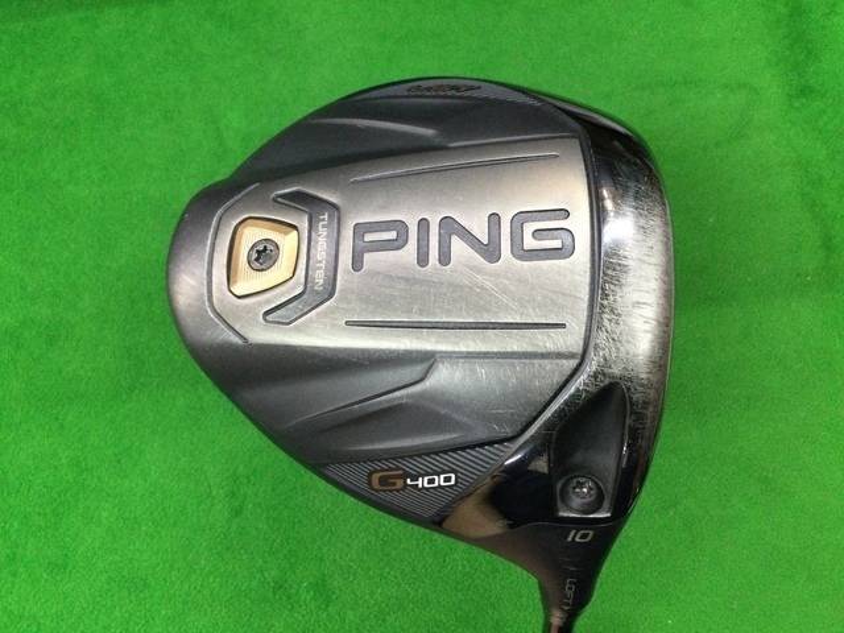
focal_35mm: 31
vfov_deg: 45.4
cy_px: 316
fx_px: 756
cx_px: 422
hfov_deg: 58.4
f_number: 2.4
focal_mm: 3.3
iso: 100
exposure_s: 1/30
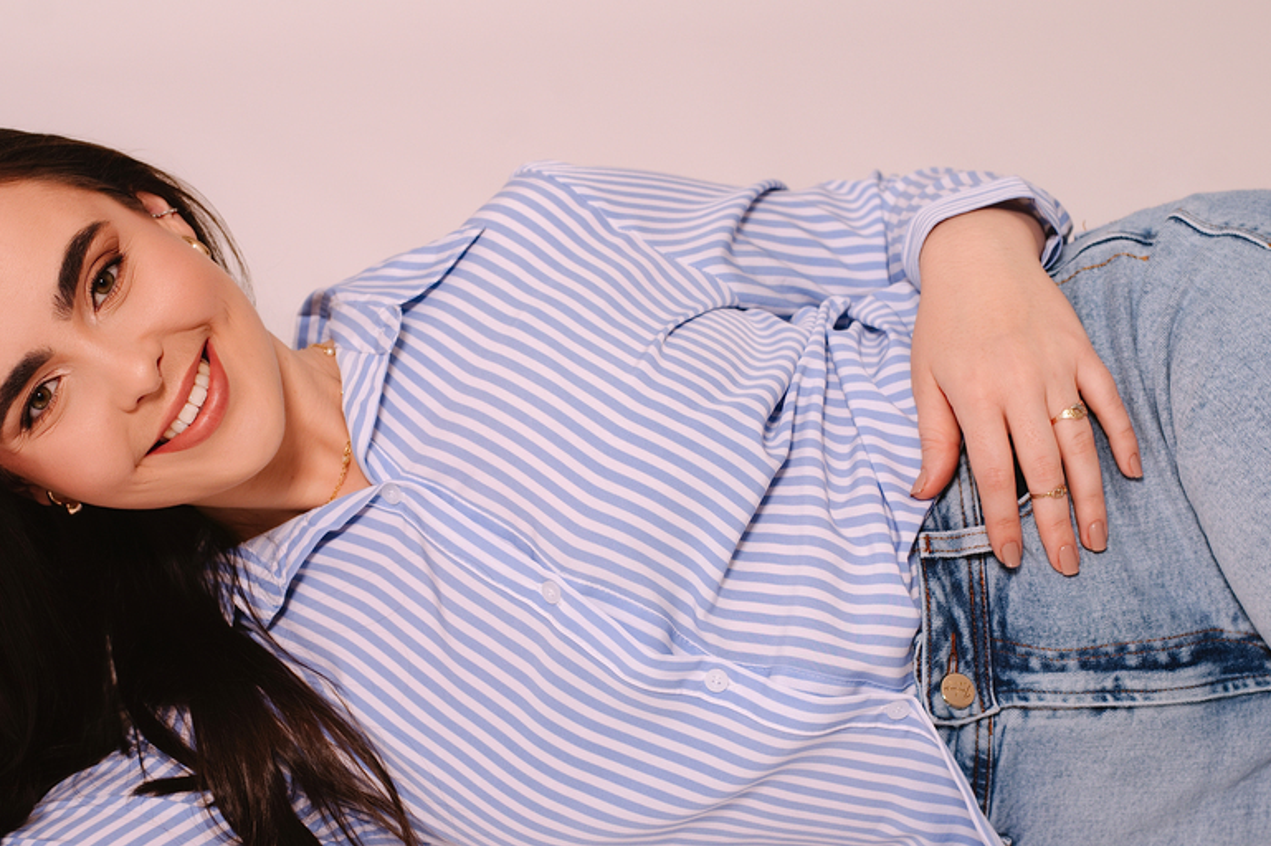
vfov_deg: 17.4
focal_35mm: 78
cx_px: 549
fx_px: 2753
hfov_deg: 26.0
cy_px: 558
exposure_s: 1/160
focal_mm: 50
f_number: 4.5
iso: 100
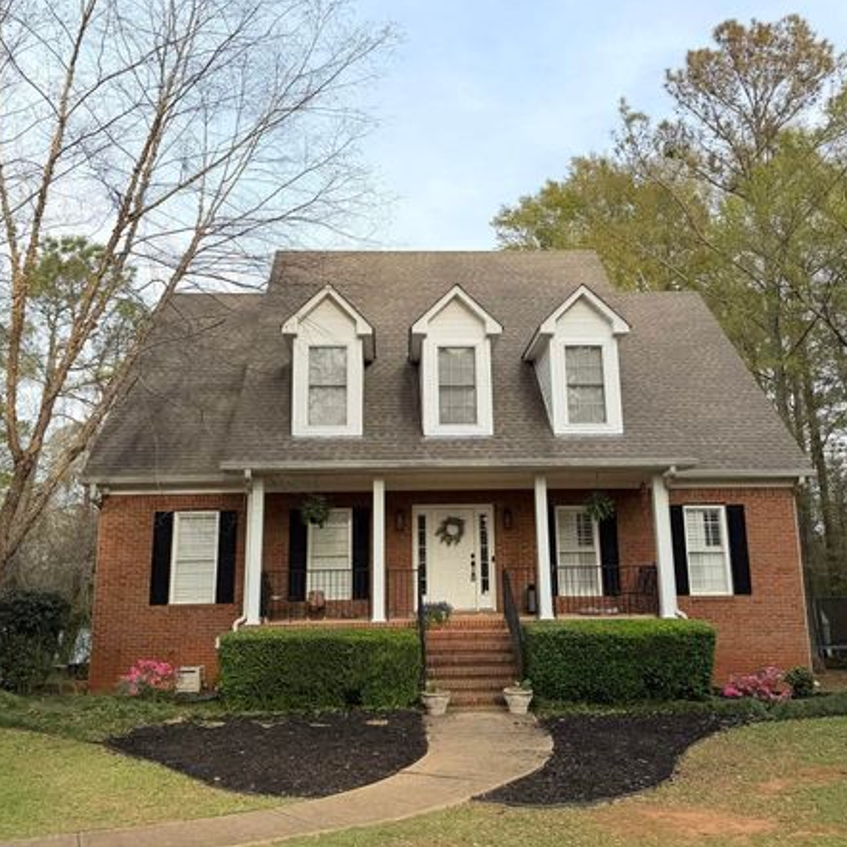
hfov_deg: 51.1
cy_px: 384
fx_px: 886
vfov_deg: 51.0
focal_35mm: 32
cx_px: 431
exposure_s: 1/1949
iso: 80
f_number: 1.78
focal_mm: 6.76
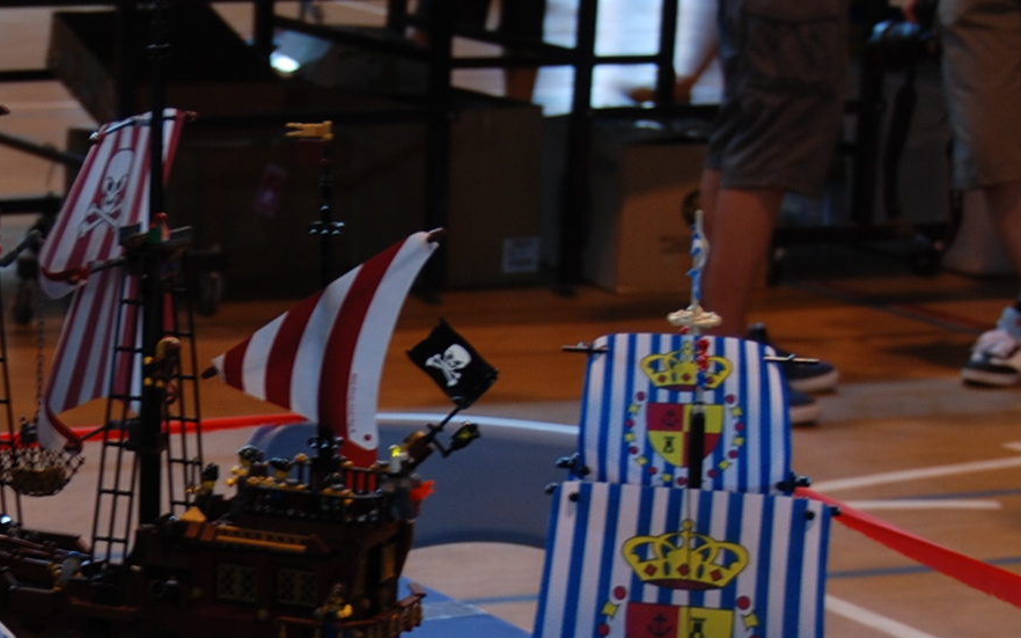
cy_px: 617
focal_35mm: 161
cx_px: 95
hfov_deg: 12.9
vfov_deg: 8.1
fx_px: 4479
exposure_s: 1/10
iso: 100
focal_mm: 32
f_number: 4
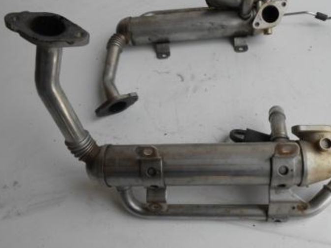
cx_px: 185
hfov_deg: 58.2
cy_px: 130
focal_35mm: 31
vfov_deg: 45.4
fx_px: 296
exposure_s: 1/400
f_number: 3.5
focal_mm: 4.6
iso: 80
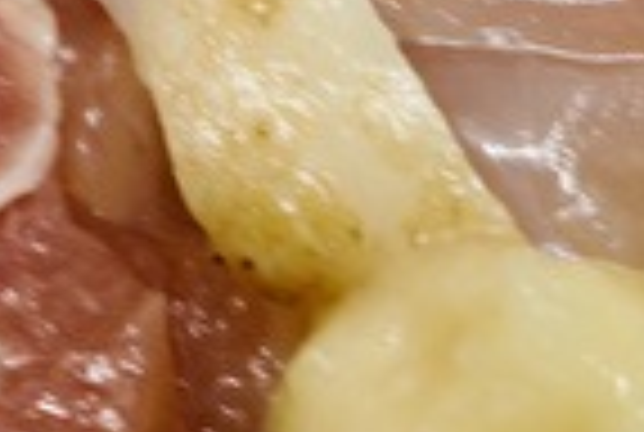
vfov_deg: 4.9
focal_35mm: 279
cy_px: -443
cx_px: -158
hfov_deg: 7.3
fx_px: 5001
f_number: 7.1
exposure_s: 1/13
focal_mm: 26
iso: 100
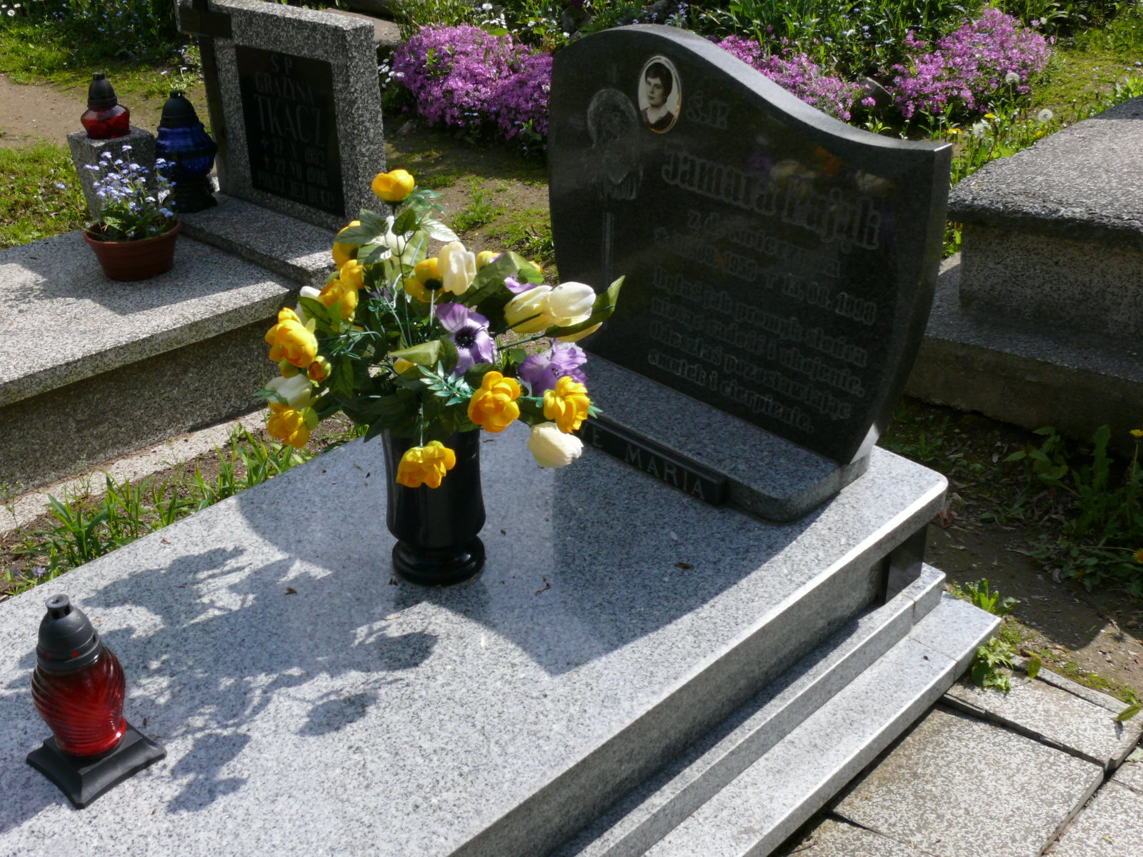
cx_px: 572
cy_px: 428
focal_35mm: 40
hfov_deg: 46.8
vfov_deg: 36.0
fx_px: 1321
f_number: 5.6
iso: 100
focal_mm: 8.1
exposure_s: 1/400
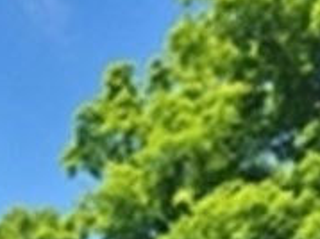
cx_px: -29
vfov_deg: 15.3
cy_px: 387
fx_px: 804
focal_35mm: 87
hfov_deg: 21.4
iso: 40
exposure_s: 1/682
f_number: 1.8
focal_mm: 5.4
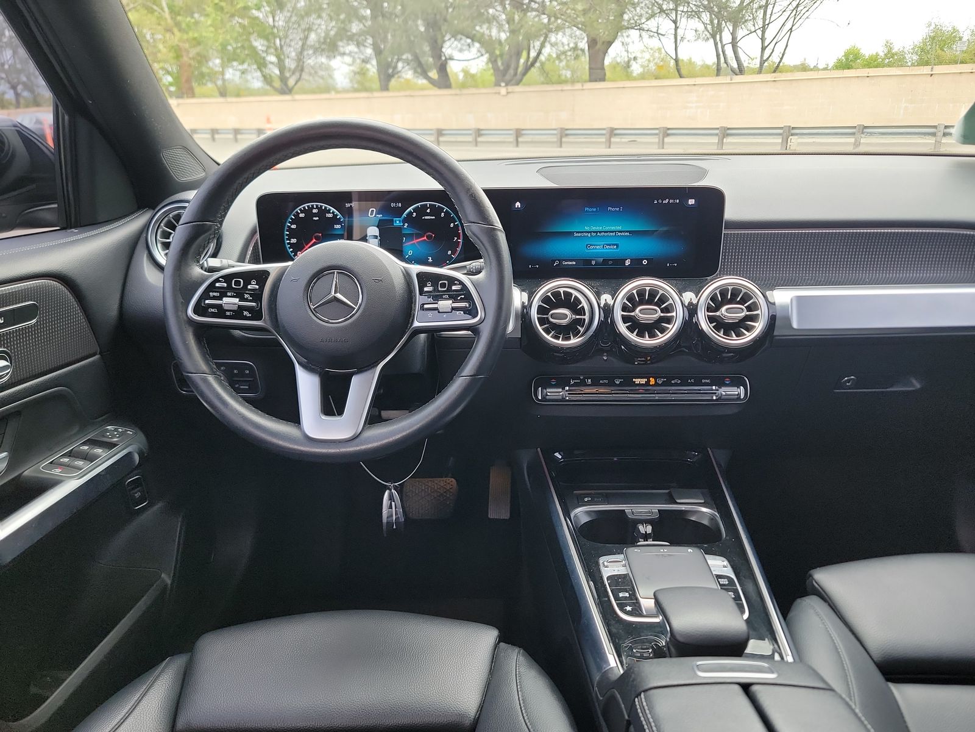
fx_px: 676
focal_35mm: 24
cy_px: 366
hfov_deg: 71.6
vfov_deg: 56.8
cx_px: 488
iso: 88
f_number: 1.8
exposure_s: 1/59
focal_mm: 6.7
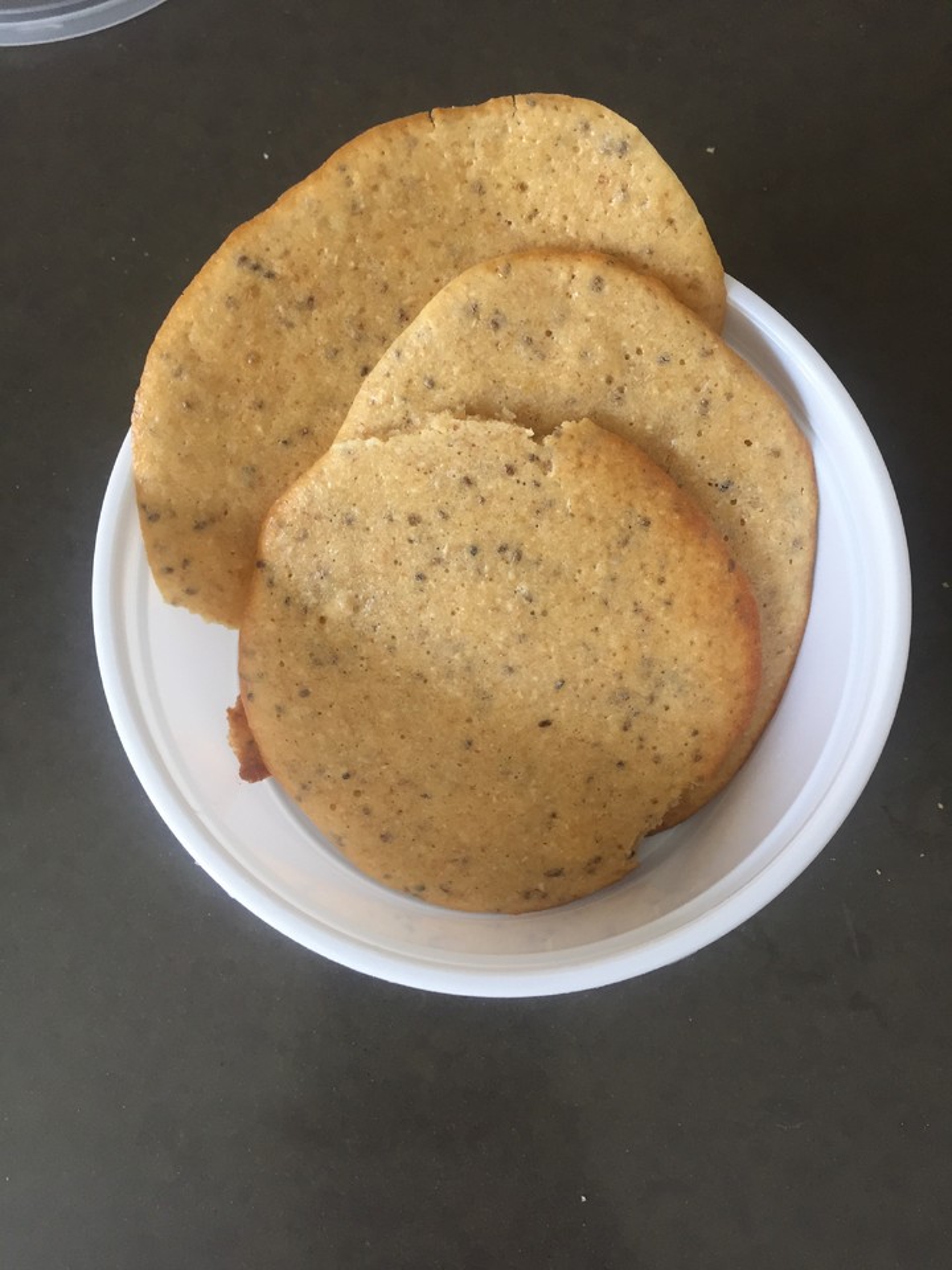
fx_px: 1063
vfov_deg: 61.7
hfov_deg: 48.2
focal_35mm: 29
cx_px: 476
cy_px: 635
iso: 80
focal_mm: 4.15
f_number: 2.2
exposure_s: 1/33
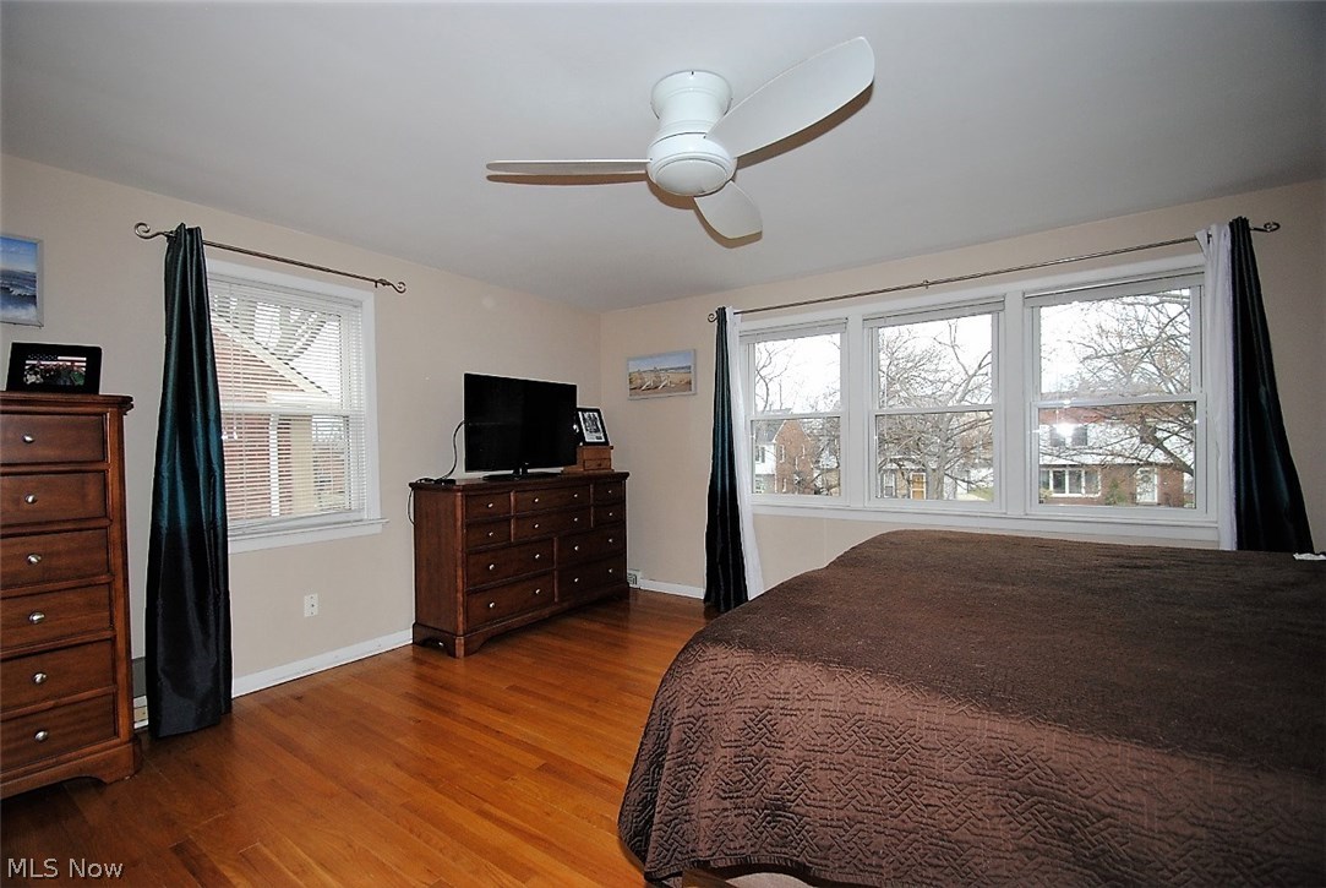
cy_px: 444
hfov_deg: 100.3
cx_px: 663
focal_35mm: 15
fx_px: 553
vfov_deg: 77.5
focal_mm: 10
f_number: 4.5
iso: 400
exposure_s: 1/200
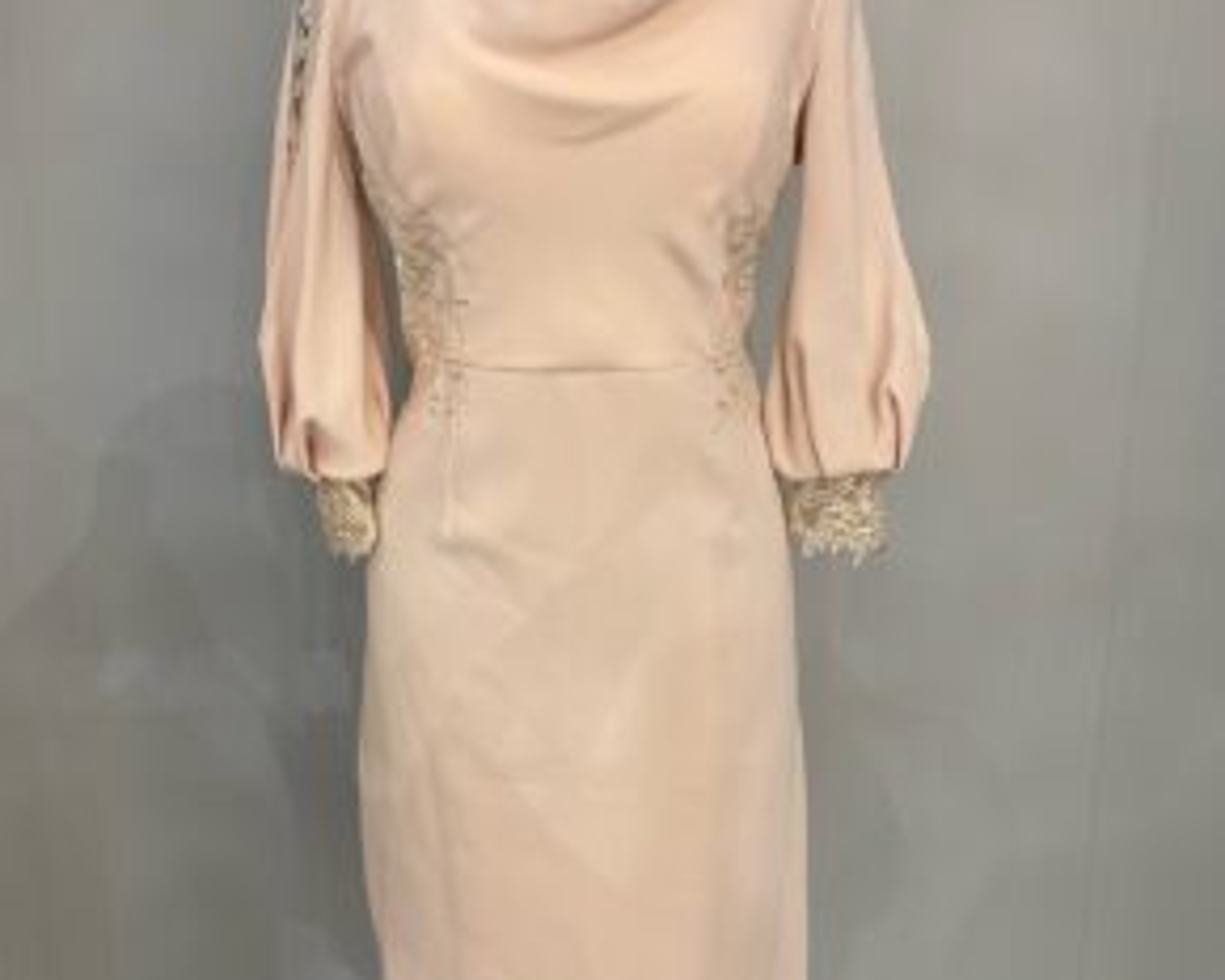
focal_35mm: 35
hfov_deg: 51.5
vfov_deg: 42.2
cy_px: 469
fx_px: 1269
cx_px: 596
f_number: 1.6
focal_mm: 4.2
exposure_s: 1/50
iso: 80
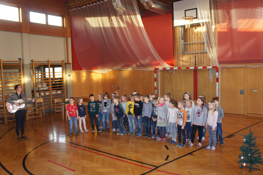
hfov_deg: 62.0
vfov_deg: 43.6
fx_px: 219
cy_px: 88
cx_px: 132
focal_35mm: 30
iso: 640
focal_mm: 20
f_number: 4
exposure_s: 1/60
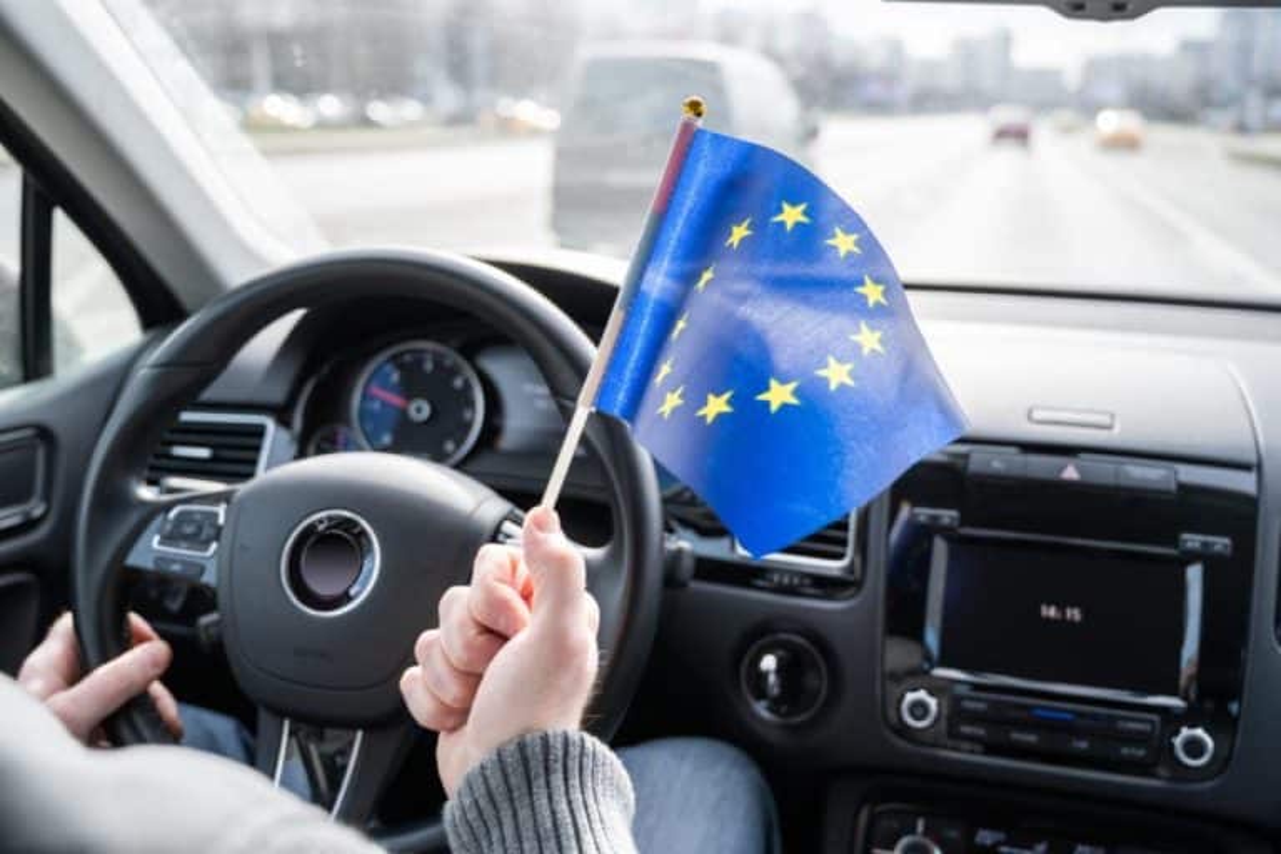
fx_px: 1316
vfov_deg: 35.9
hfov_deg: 51.9
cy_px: 427
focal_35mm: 37
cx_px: 640
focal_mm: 37
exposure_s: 1/500
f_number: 4
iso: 320
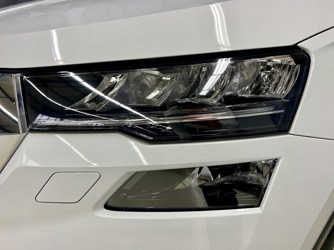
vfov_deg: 53.1
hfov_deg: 67.3
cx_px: 167
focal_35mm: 26
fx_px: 251
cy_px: 125
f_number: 1.5
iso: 125
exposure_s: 1/121
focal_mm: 5.7
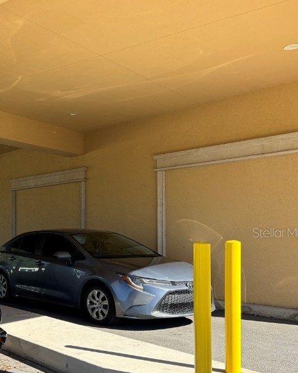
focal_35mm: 44
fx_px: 486
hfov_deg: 31.2
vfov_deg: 41.7
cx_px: -11
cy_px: 232
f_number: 1.6
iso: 50
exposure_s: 1/1164
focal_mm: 5.96
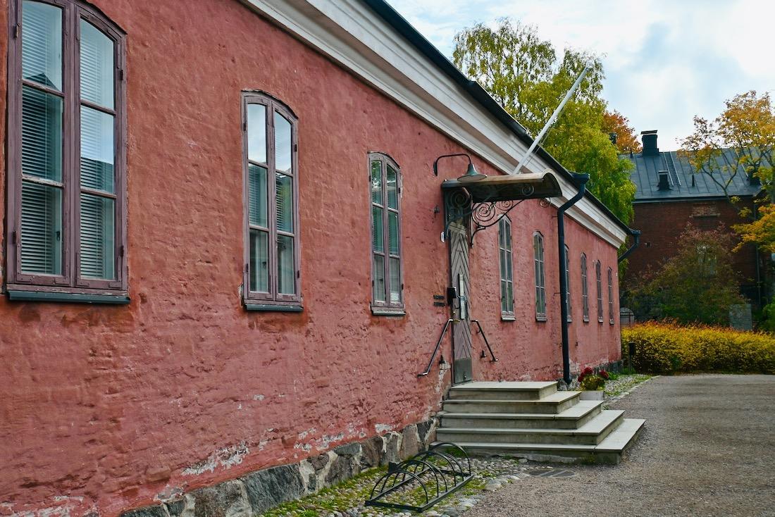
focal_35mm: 41
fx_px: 888
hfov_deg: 47.1
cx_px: 388
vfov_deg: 32.5
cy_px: 258
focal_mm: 27.5
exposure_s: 1/320
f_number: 6.3
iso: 100
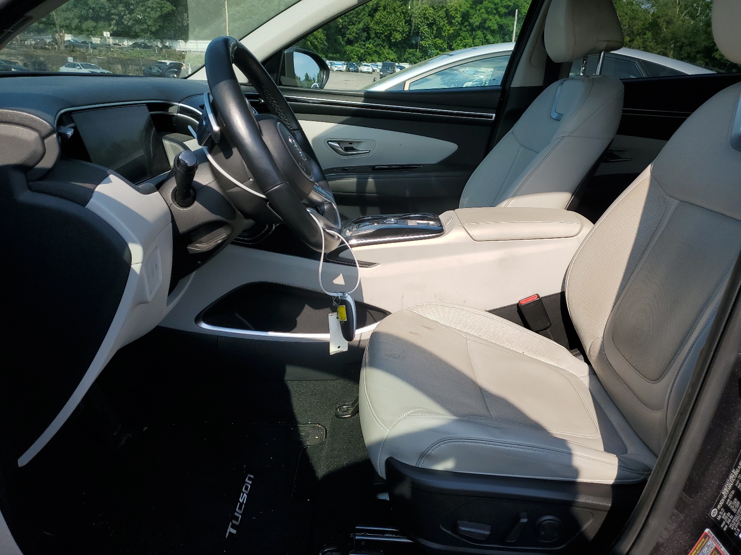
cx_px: 370
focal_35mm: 26
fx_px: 557
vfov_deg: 53.1
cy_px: 278
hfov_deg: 67.3
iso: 50
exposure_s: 1/2500
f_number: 1.5
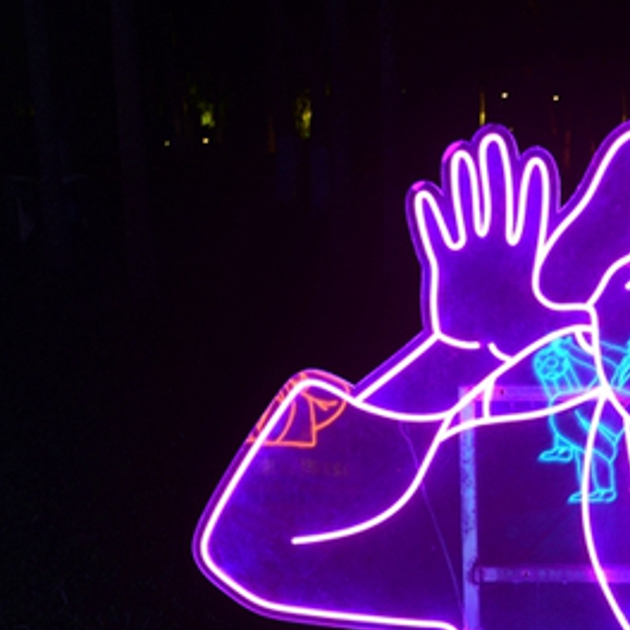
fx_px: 1627
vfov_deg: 21.6
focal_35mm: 79
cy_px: 505
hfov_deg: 20.8
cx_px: 702
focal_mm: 35
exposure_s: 1/30
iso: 280
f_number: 4
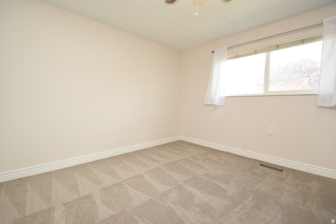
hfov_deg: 100.4
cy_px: 112
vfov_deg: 77.3
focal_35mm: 15
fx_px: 140
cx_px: 168
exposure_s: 1/125
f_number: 5.6
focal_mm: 10
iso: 640
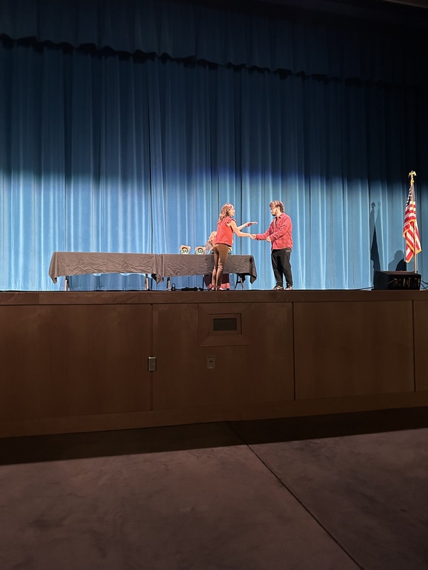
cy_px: 285
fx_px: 429
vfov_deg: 67.3
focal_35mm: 26
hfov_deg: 53.1
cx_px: 214
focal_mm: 5.7
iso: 500
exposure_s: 1/40
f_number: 1.5
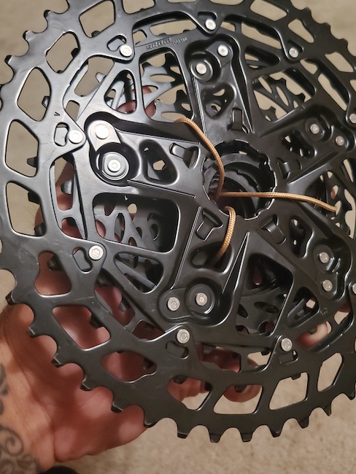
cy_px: 199
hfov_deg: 44.0
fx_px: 439
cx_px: 214
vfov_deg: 56.5
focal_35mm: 32
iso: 640
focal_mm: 4.3
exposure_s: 1/30
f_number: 1.5
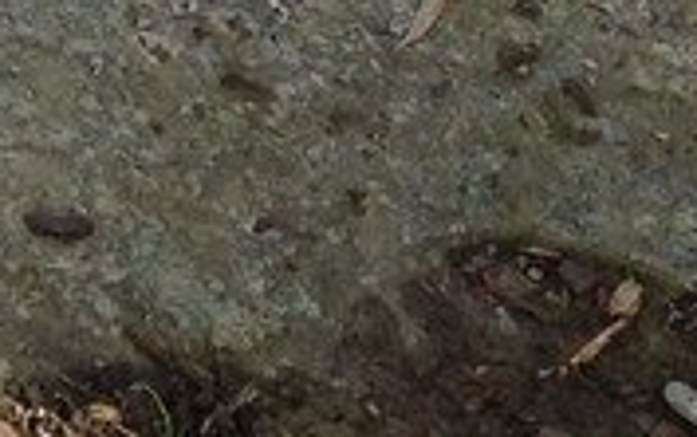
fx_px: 4259
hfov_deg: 8.6
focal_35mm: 224
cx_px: -880
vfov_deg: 5.6
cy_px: -693
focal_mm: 4.28
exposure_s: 1/975
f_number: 2.4
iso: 50
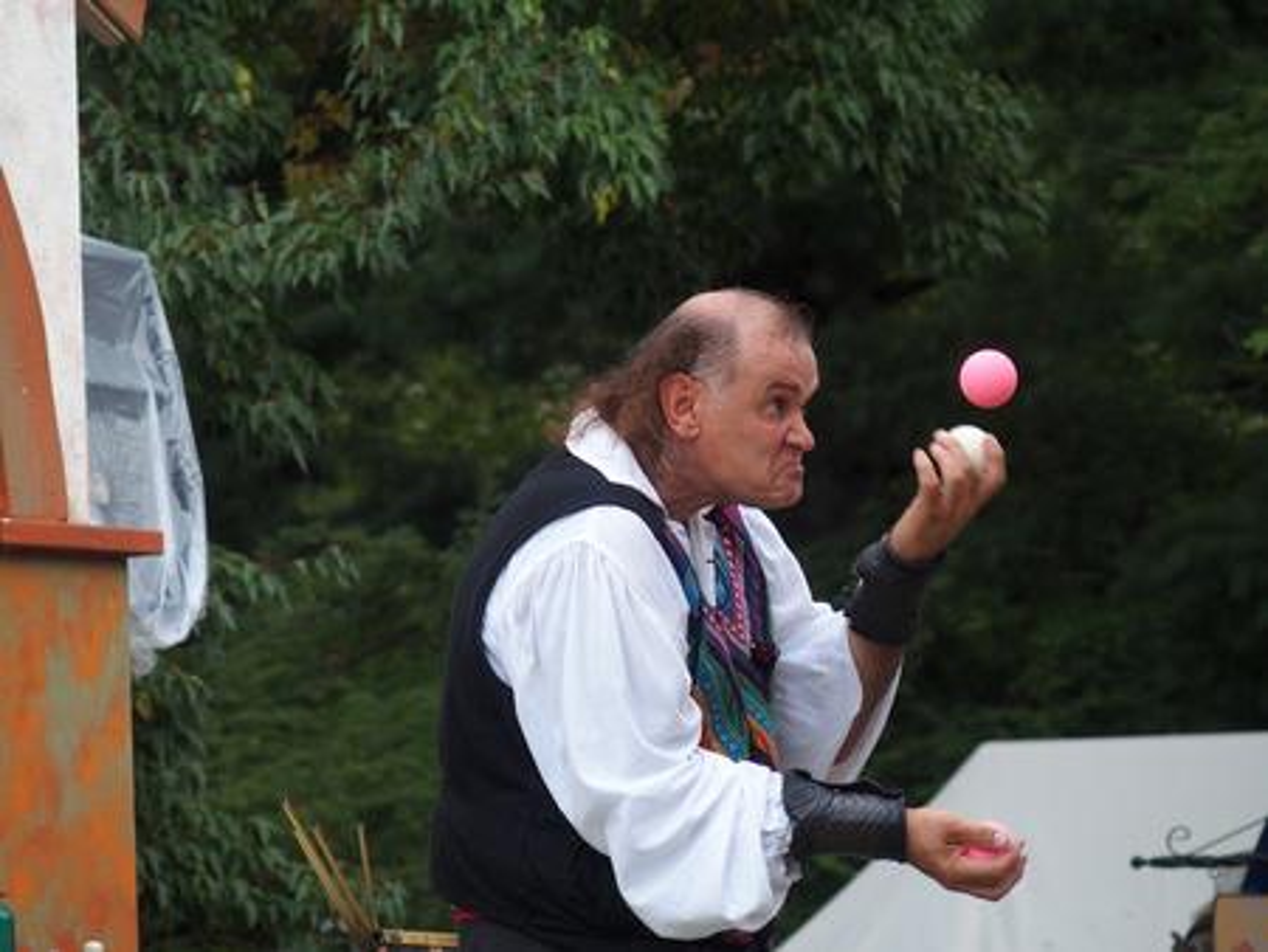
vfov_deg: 6.1
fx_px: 8869
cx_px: 634
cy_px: 476
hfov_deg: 8.2
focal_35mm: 242
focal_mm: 51.4
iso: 100
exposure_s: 1/250
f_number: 2.8
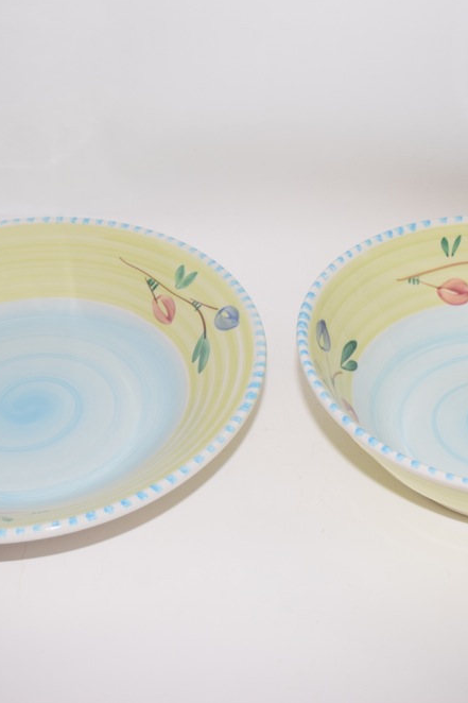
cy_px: 350
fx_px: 1283
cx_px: 244
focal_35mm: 66
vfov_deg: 30.6
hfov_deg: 20.7
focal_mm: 29
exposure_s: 1/60
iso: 360
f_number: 4.2
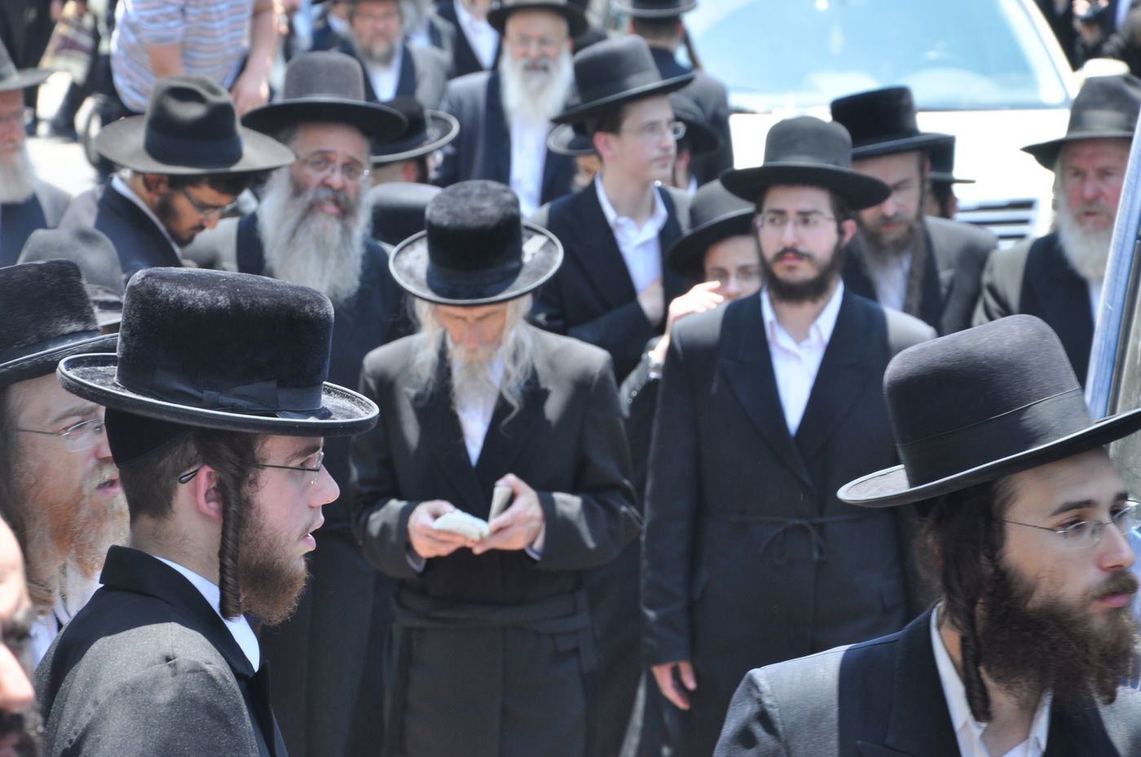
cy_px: 378
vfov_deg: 8.7
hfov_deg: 13.1
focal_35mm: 158
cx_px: 570
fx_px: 4984
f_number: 9
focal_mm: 105
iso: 400
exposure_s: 1/160
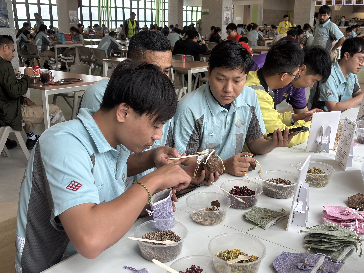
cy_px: 136
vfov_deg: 38.7
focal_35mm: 37
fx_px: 389
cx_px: 182
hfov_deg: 50.1
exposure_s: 1/100
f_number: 1.6
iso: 40
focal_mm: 5.96
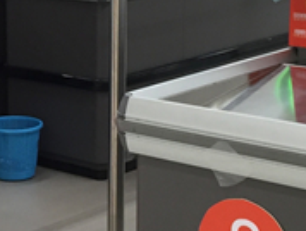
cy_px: 102
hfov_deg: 14.3
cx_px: -124
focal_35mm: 130
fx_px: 1151
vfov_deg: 11.4
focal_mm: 4.15
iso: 40
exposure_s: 1/33
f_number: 2.2
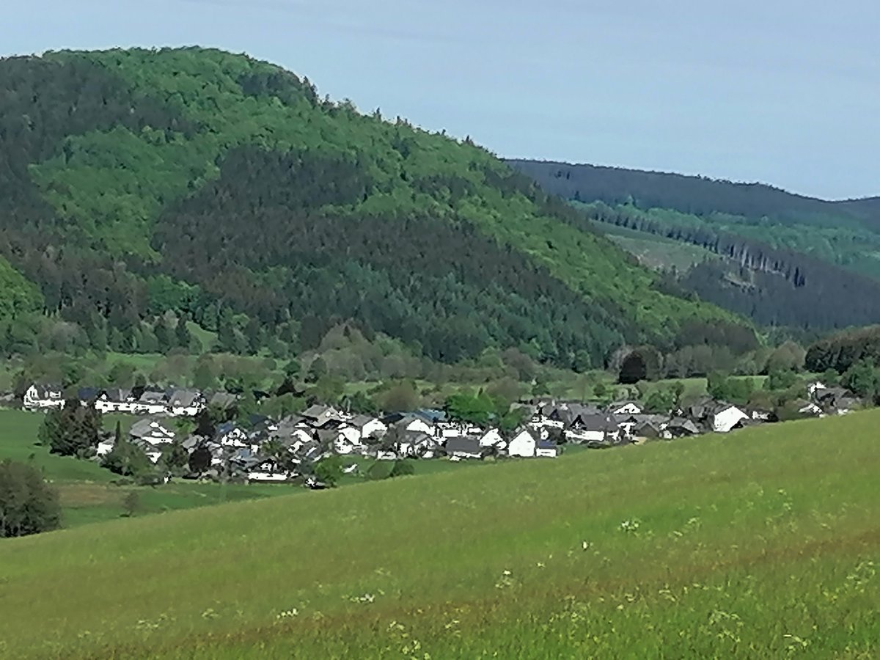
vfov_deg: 9.2
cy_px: 330
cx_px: 440
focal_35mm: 161
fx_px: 4093
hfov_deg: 12.3
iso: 50
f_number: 1.8
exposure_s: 1/1418
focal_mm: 4.75
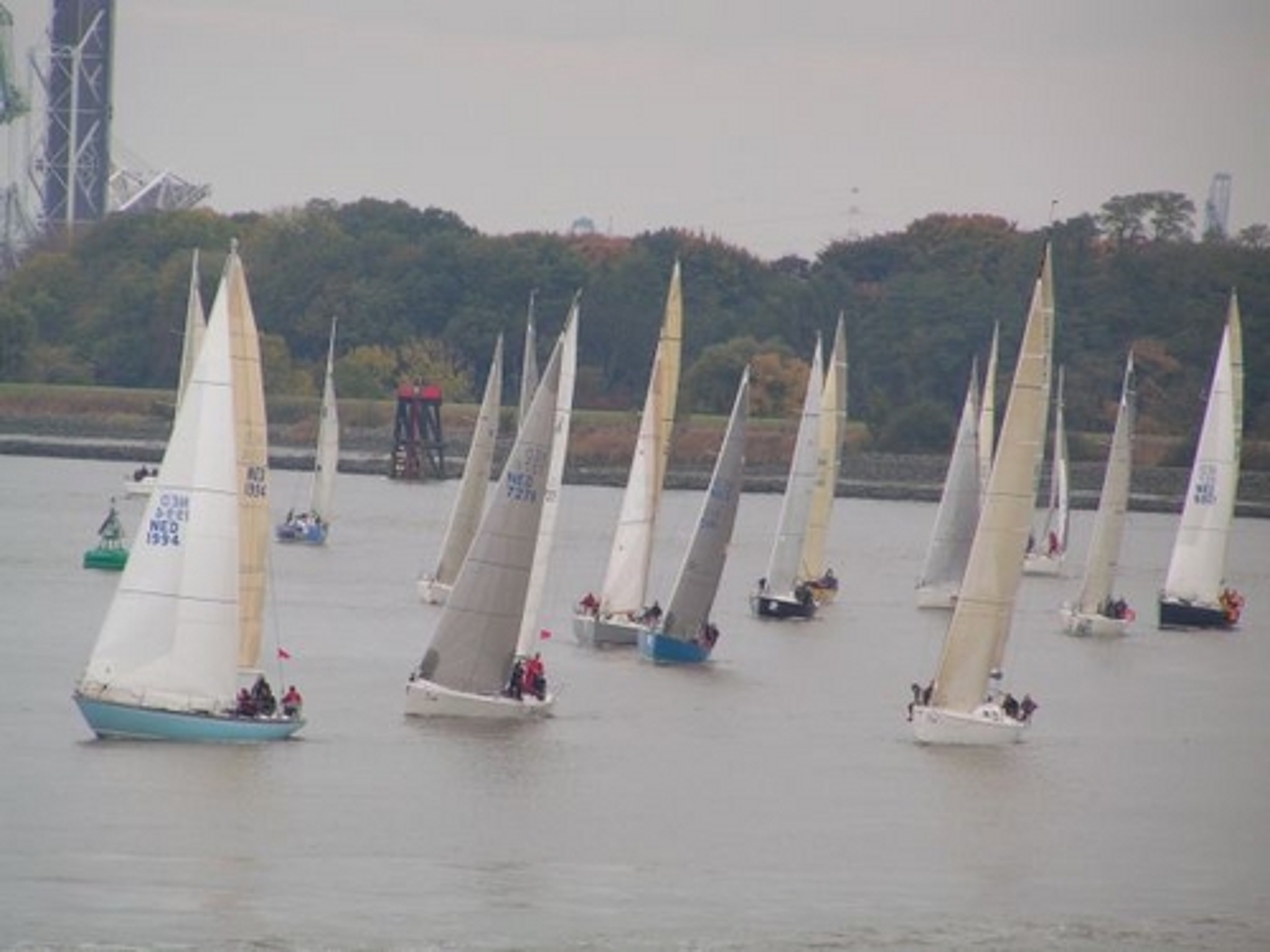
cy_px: 476
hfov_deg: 5.2
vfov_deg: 3.9
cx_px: 635
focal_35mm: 380
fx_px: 13942
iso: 80
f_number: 3.7
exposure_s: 1/500
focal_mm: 63
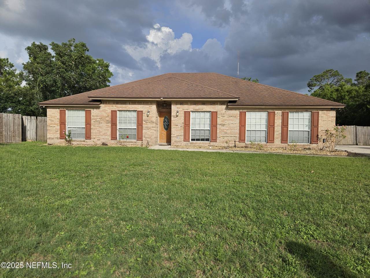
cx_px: 185
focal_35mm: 23
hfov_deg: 73.9
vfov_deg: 58.9
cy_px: 139
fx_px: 246
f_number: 1.8
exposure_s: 1/2937
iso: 25
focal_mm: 5.4
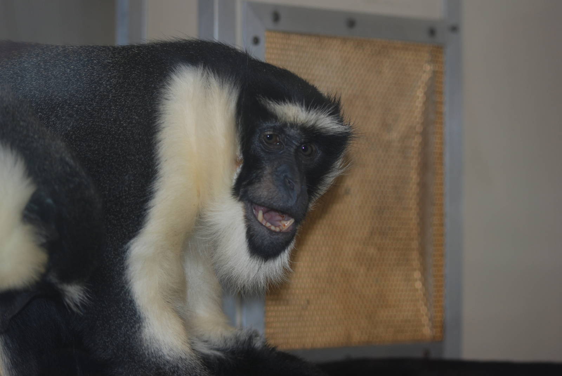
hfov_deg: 19.4
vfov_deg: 13.1
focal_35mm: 105
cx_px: 281
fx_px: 1641
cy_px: 188
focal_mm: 70
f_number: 4
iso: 200
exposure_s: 1/60
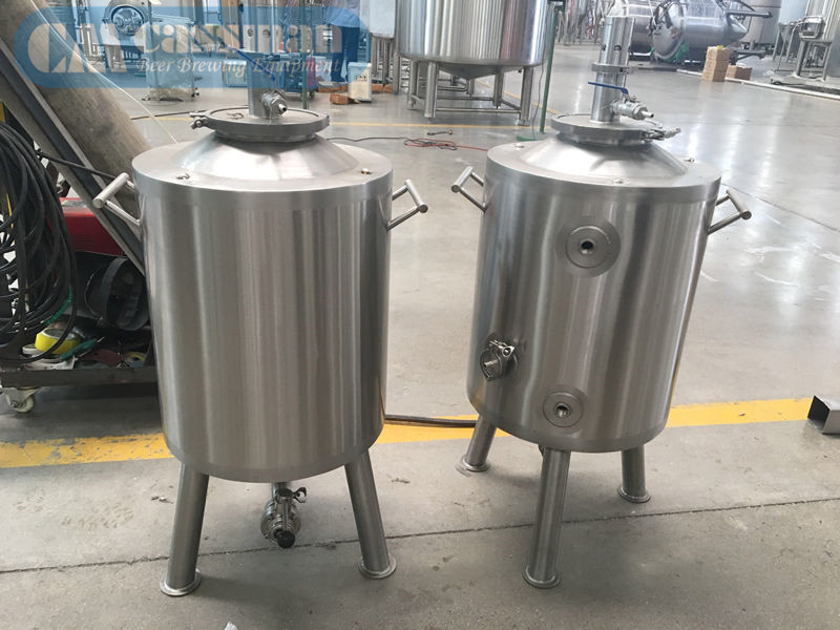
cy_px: 315
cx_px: 420
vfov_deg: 48.2
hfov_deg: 61.7
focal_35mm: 29
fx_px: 704
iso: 50
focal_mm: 4.15
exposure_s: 1/33
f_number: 2.2
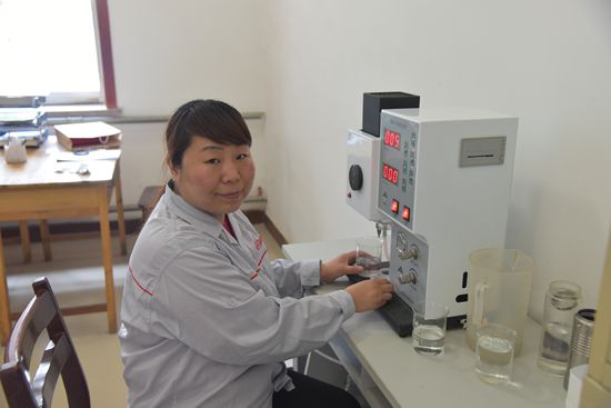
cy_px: 204
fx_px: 577
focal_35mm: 34
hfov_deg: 55.8
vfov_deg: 38.9
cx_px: 306
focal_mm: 34
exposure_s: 1/60
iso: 2000
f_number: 4
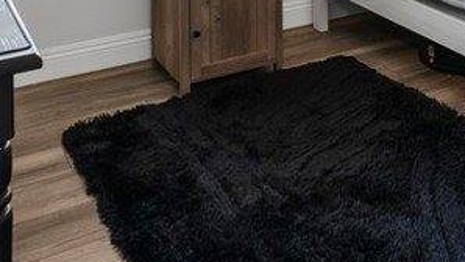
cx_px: 350
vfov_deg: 17.4
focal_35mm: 54
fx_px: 666
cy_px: -232
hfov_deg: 37.5
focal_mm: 15
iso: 200
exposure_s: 1/1.67
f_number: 9
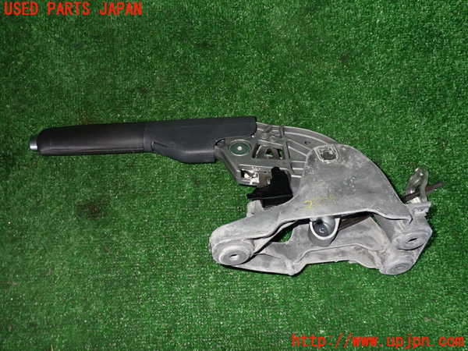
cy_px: 176
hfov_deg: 60.0
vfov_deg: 46.8
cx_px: 234
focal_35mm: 30
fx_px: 406
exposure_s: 1/30
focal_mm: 5.4
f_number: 6.3
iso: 320
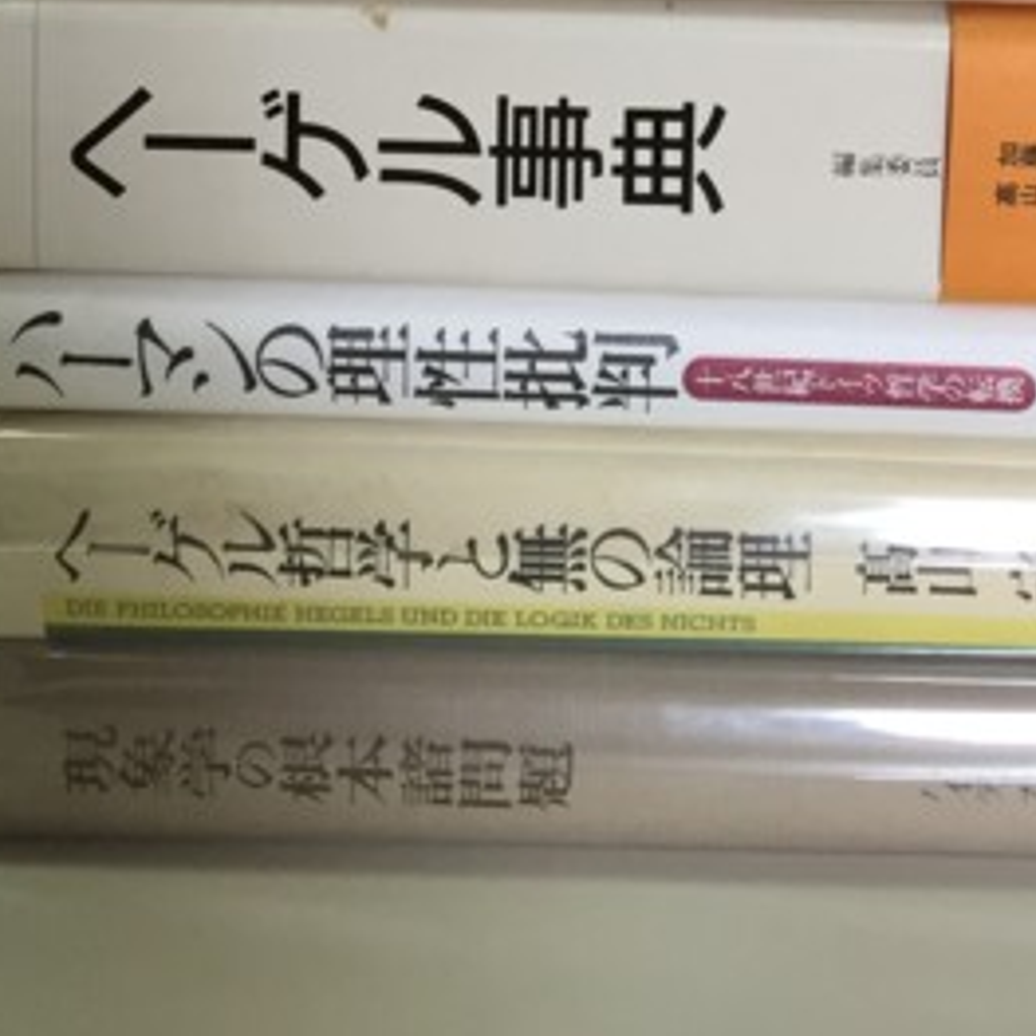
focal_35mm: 78
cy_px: -536
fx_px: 2641
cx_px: 650
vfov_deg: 19.3
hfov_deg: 22.1
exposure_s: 1/30
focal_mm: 4.15
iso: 32
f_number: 2.2
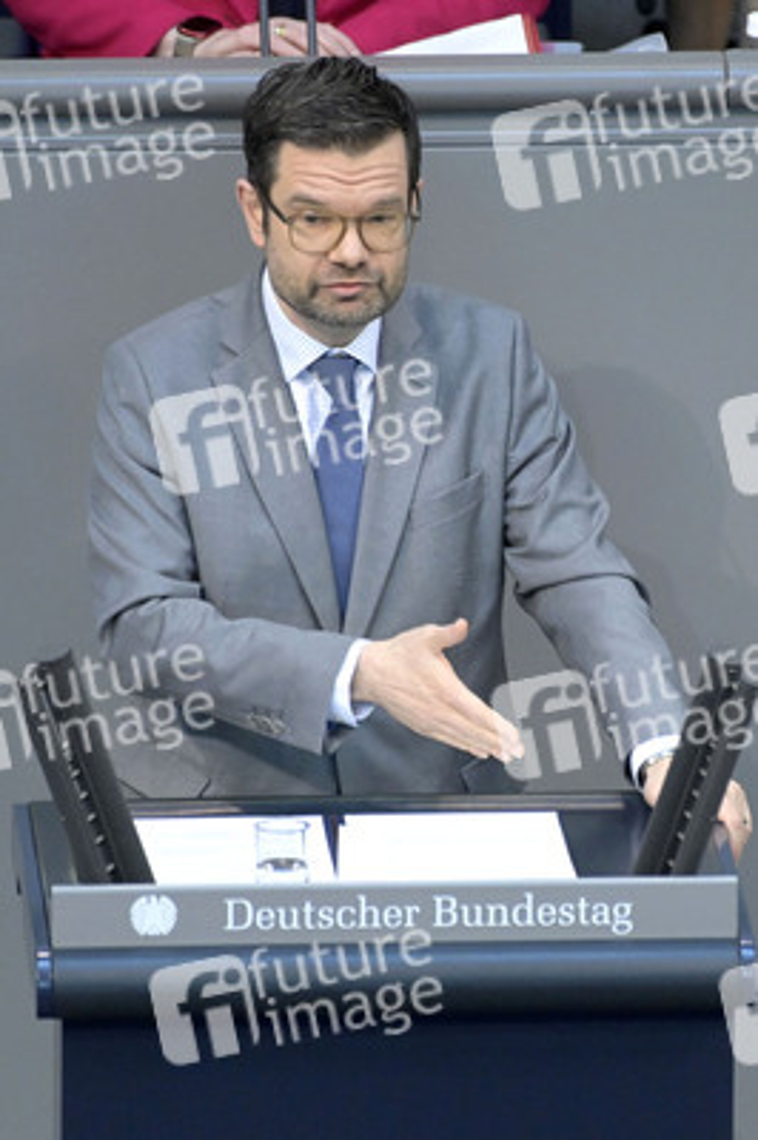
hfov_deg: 2.7
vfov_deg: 4.1
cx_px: 379
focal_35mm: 500
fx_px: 15818
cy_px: 570
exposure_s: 1/400
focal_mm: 500
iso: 8000
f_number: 5.6
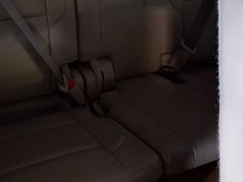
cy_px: 28
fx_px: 386
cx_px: 104
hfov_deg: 34.8
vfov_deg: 26.0
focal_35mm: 55
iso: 500
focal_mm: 3.58
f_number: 1.9
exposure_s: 1/11
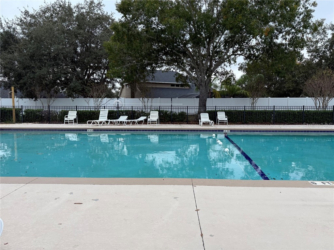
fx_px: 232
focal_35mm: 24
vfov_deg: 56.8
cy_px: 125
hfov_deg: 71.6
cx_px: 167
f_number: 1.78
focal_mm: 6.76
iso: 80
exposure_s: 1/121
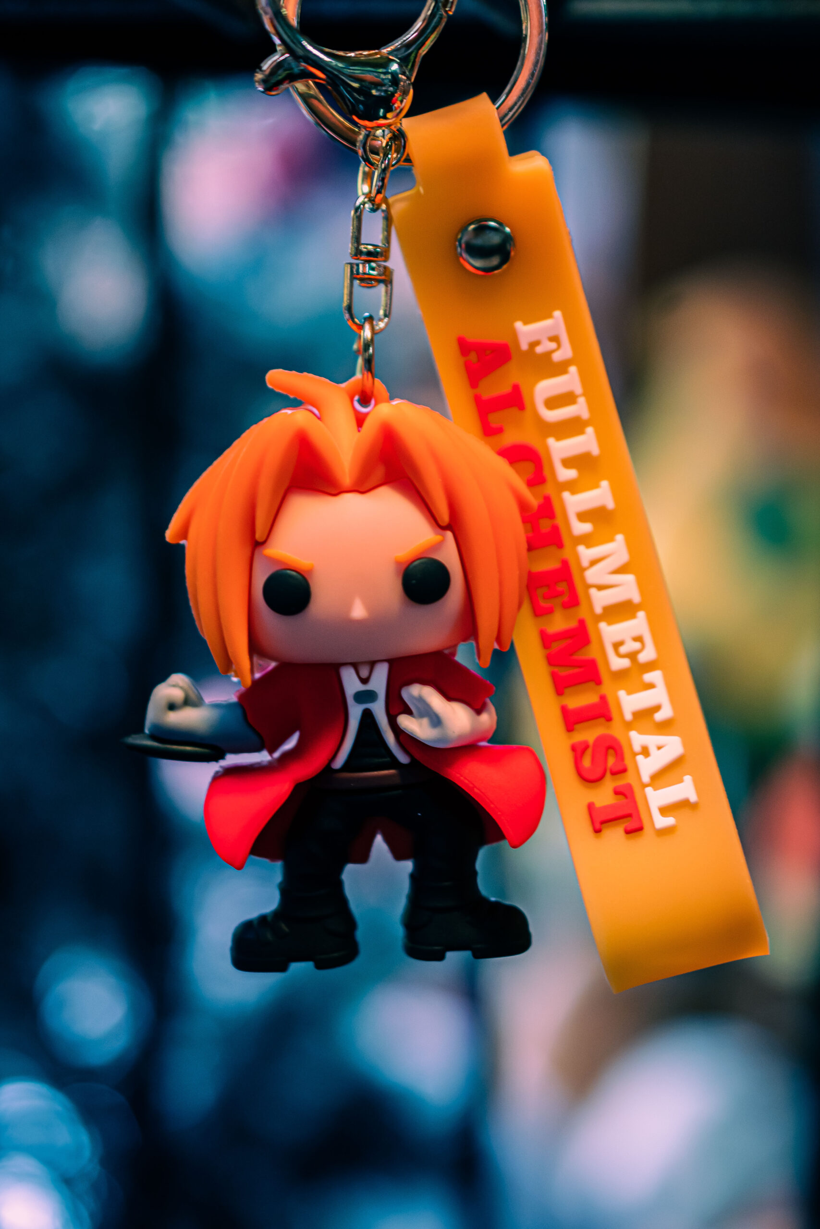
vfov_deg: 33.4
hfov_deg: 22.6
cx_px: 410
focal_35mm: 60
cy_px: 614
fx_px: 2050
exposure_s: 1/125
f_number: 3
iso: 400
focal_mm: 40
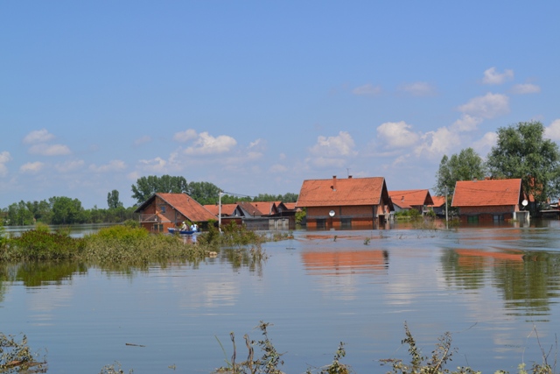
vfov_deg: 22.6
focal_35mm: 60
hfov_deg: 33.4
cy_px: 187
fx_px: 933
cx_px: 280
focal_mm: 40
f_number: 9
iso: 100
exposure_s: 1/320
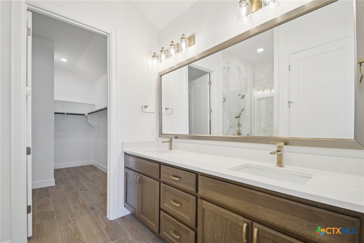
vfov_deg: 77.3
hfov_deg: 100.4
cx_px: 182
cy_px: 122
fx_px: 152
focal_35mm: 15
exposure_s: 1/20
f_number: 8
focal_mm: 10
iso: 400
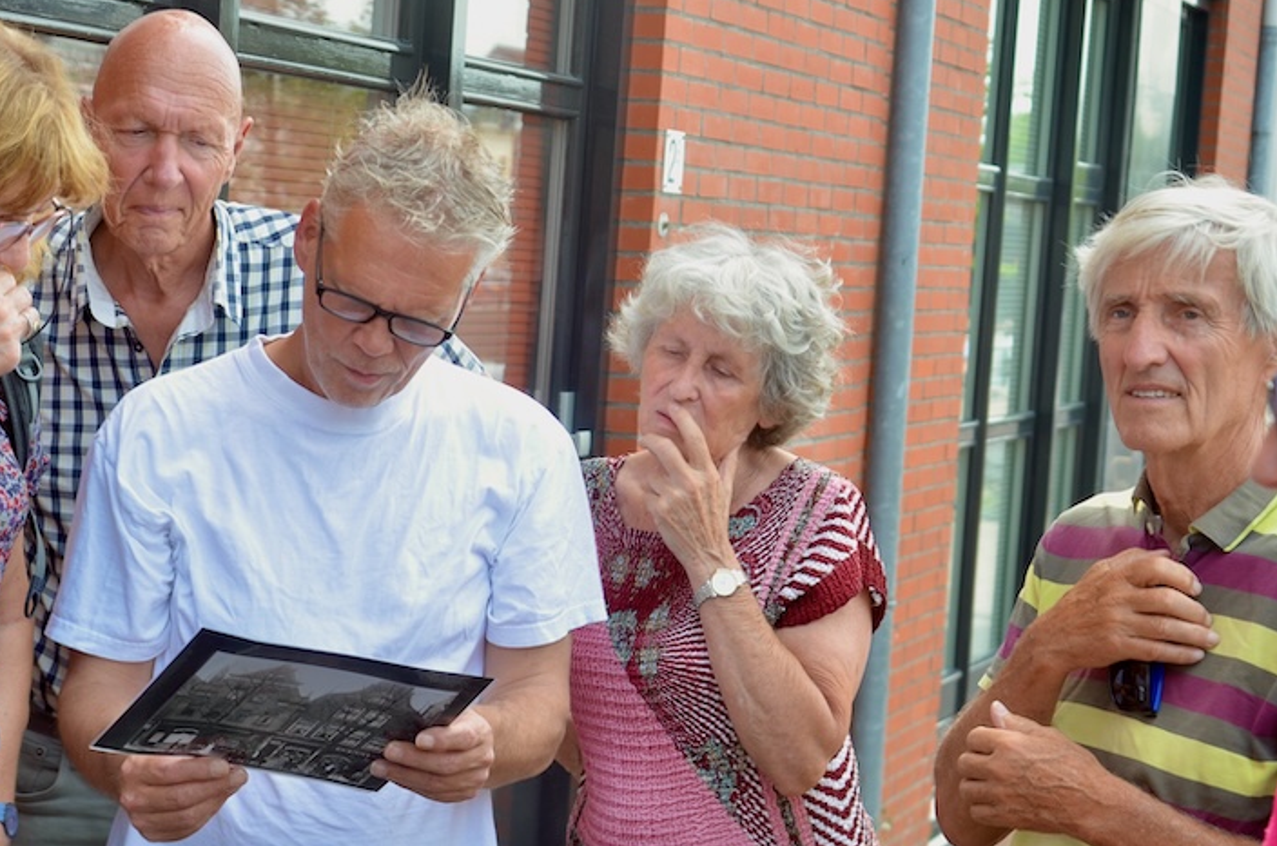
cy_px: 399
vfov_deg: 14.8
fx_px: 3256
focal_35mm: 92
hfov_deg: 22.2
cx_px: 501
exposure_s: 1/160
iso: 200
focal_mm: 48
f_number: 6.3
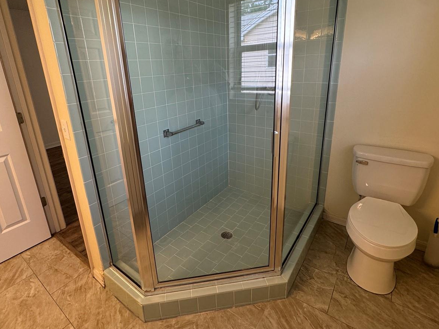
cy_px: 141
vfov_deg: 68.3
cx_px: 212
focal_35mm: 19
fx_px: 241
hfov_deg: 84.6
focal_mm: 2.22
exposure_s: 1/120
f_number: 2.2
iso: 160
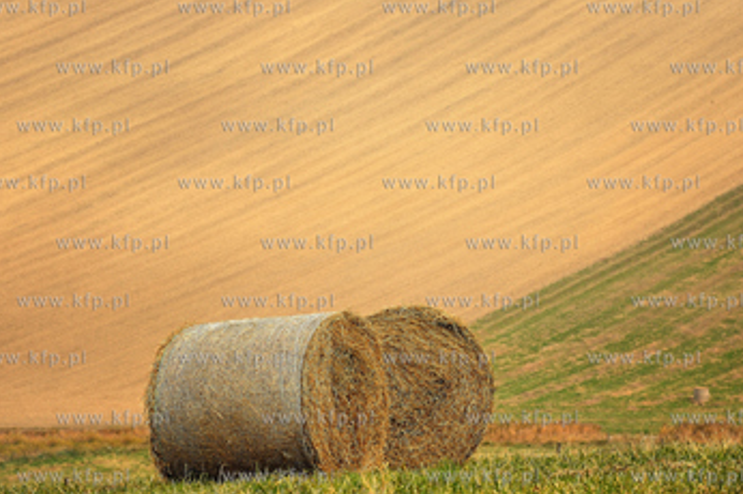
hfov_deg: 8.9
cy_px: 271
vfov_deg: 5.9
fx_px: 4763
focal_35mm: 231
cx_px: 393
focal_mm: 200
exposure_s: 1/100
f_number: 14
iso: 400
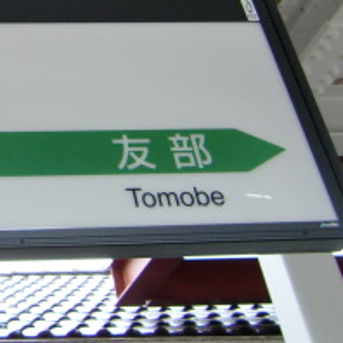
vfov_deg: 21.2
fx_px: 897
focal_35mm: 80
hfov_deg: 19.4
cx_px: -144
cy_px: 38
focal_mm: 4.9
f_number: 2.6
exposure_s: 1/60
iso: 160
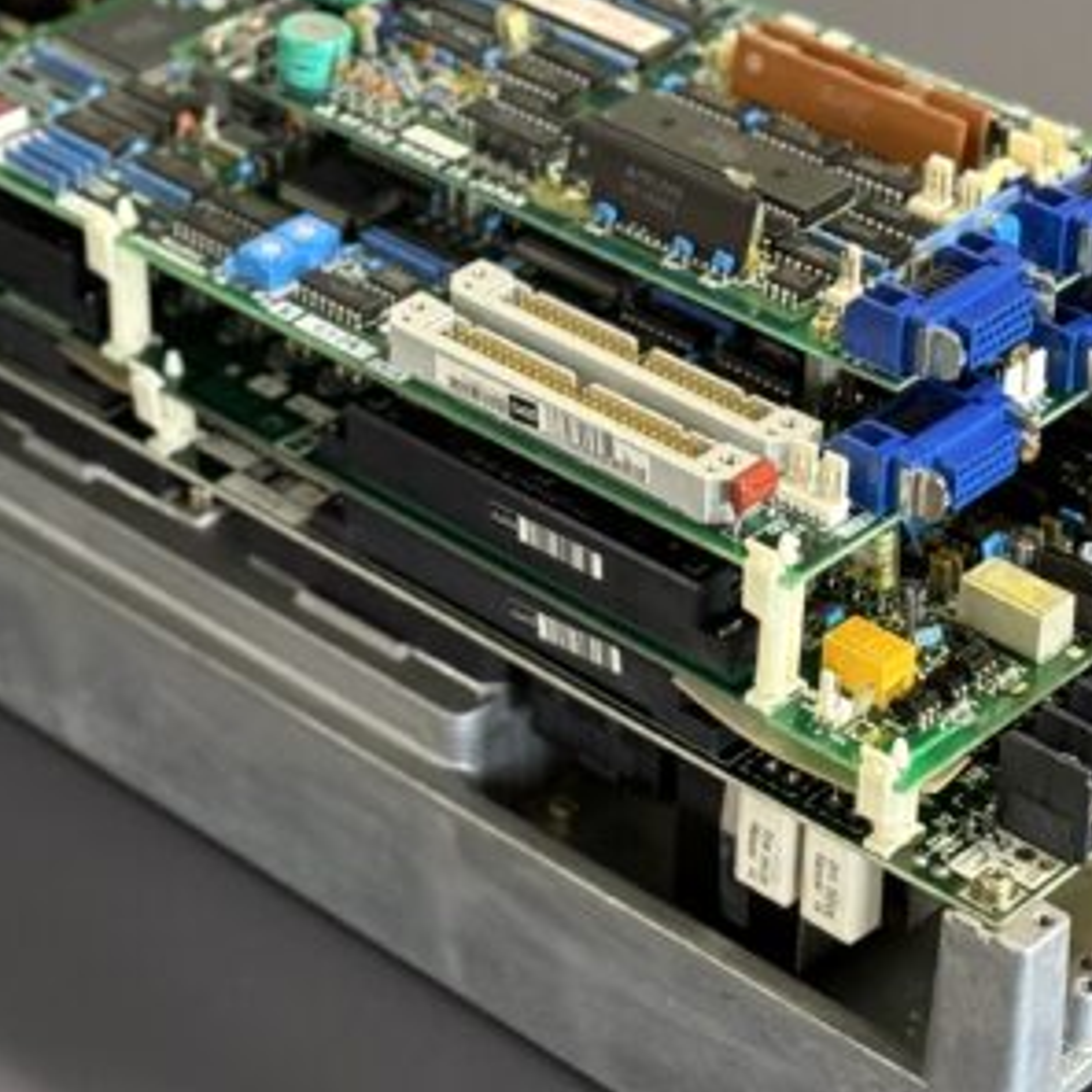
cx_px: 520
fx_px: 3926
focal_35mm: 110
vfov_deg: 15.8
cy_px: 446
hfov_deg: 15.8
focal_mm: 6.76
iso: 250
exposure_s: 1/33
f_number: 1.78
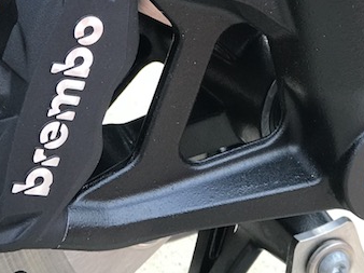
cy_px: 45
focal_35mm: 135
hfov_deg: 14.6
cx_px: 127
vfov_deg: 10.9
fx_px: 1419
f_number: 2.8
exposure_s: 1/60
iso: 40
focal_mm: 6.6
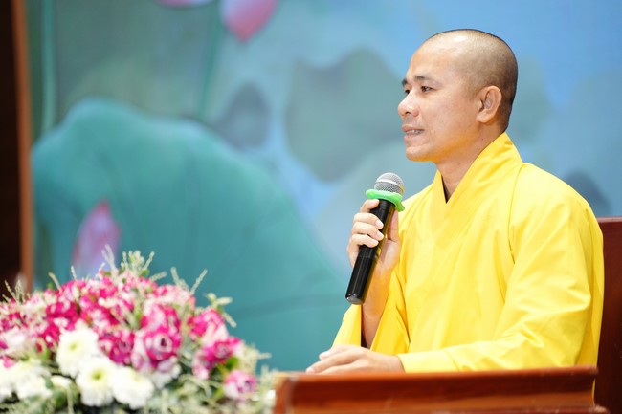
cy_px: 207
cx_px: 311
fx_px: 2591
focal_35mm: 150
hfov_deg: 13.7
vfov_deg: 9.1
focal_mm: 150
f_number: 2.8
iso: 2000
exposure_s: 1/100
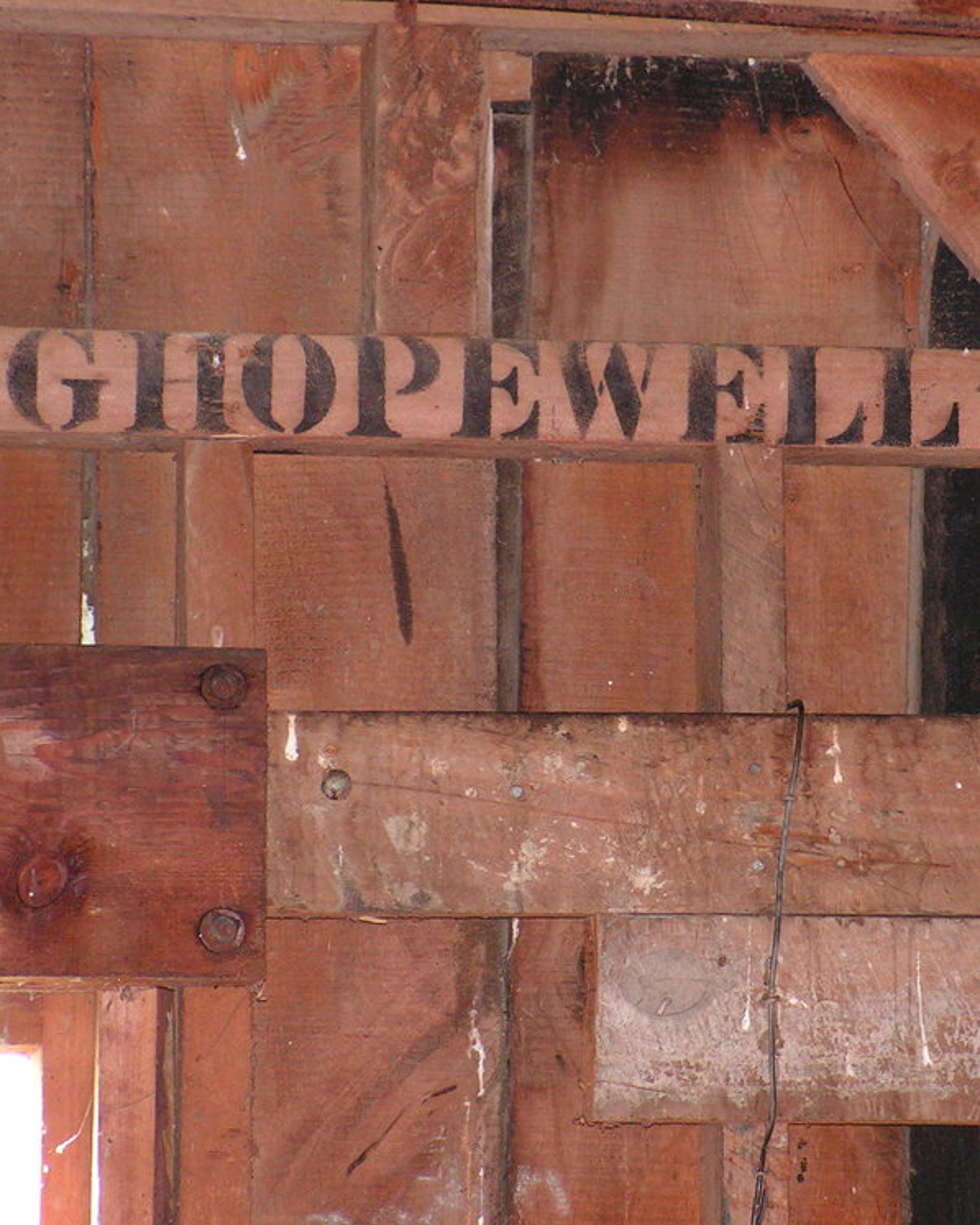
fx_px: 6452
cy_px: 614
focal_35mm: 178
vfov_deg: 10.8
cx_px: 621
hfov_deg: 8.7
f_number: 3.4
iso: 200
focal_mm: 22.8
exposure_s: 1/160
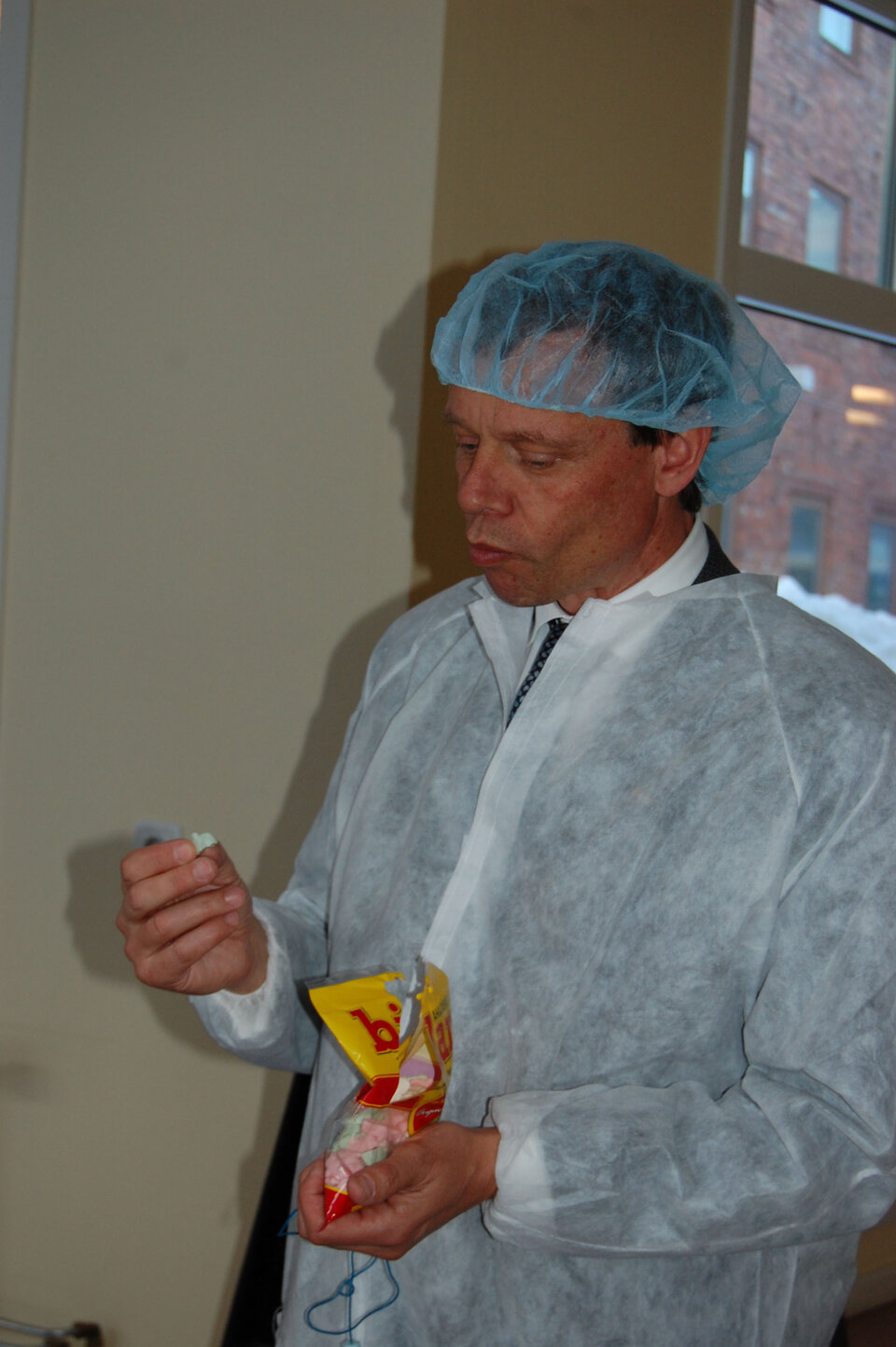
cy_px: 674
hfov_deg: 21.5
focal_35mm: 63
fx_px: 2356
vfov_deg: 31.9
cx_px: 448
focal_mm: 42
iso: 400
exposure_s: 1/60
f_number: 5.3
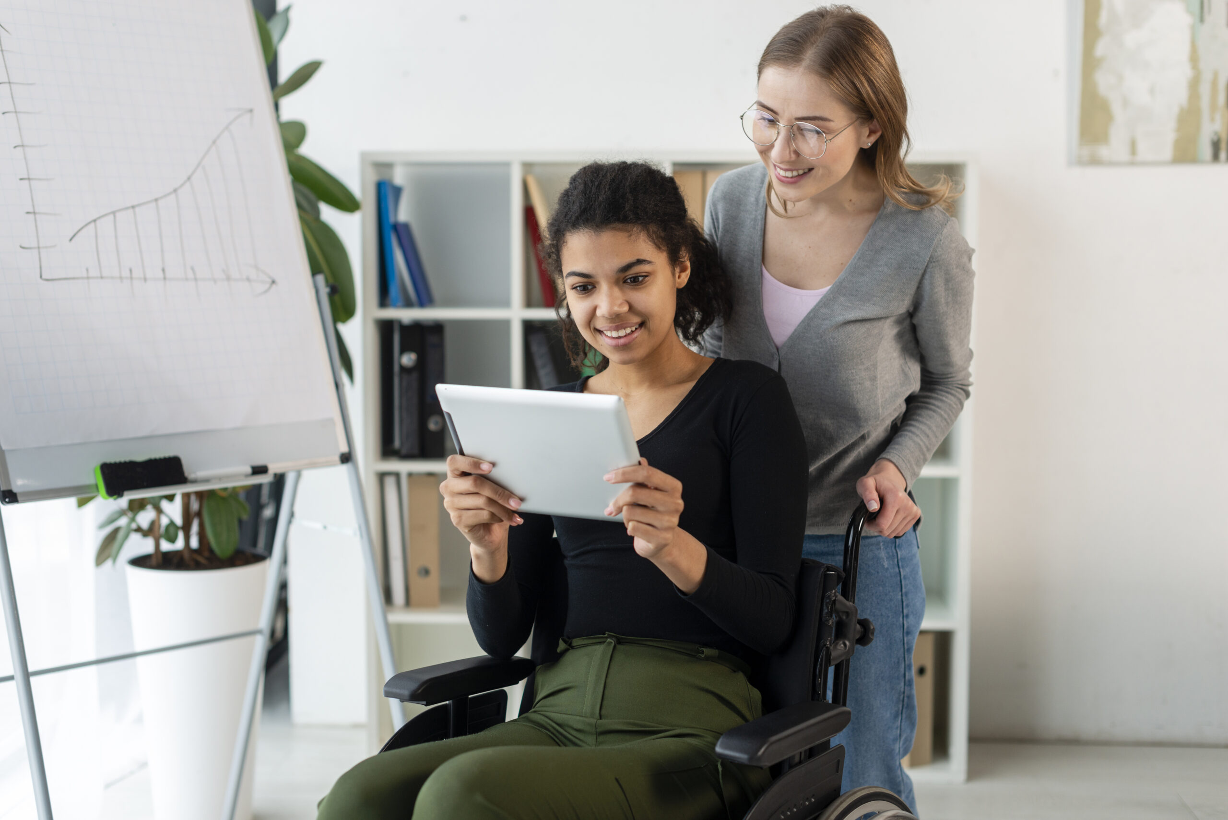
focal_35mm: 50
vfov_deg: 27.0
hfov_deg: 39.6
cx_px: 614
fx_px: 1706
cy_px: 410
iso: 250
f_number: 2.8
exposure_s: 1/200
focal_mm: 50
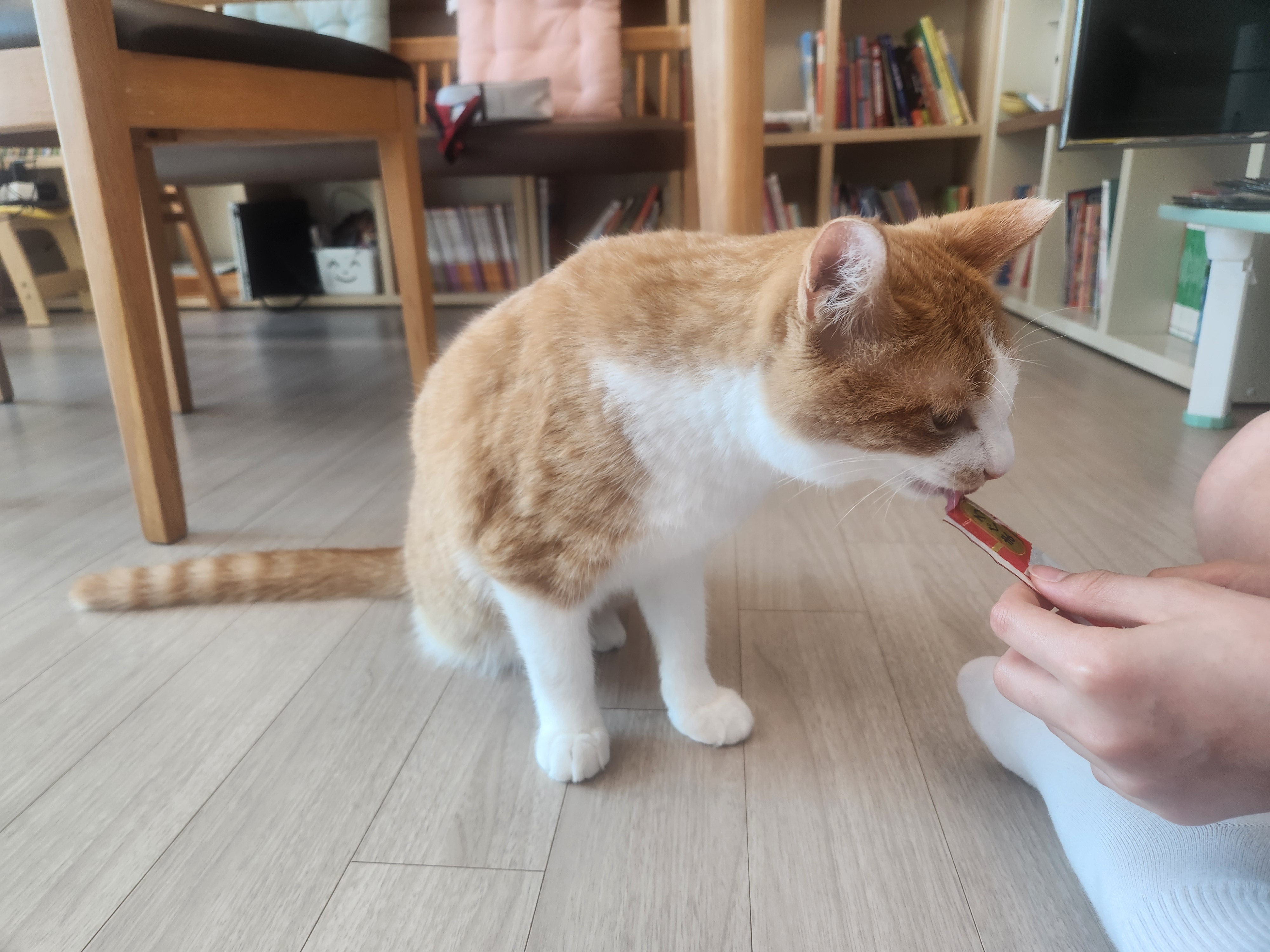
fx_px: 844
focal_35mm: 23
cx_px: 635
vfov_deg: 58.9
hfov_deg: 73.9
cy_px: 476
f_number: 1.8
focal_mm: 5.4
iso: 100
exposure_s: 1/120
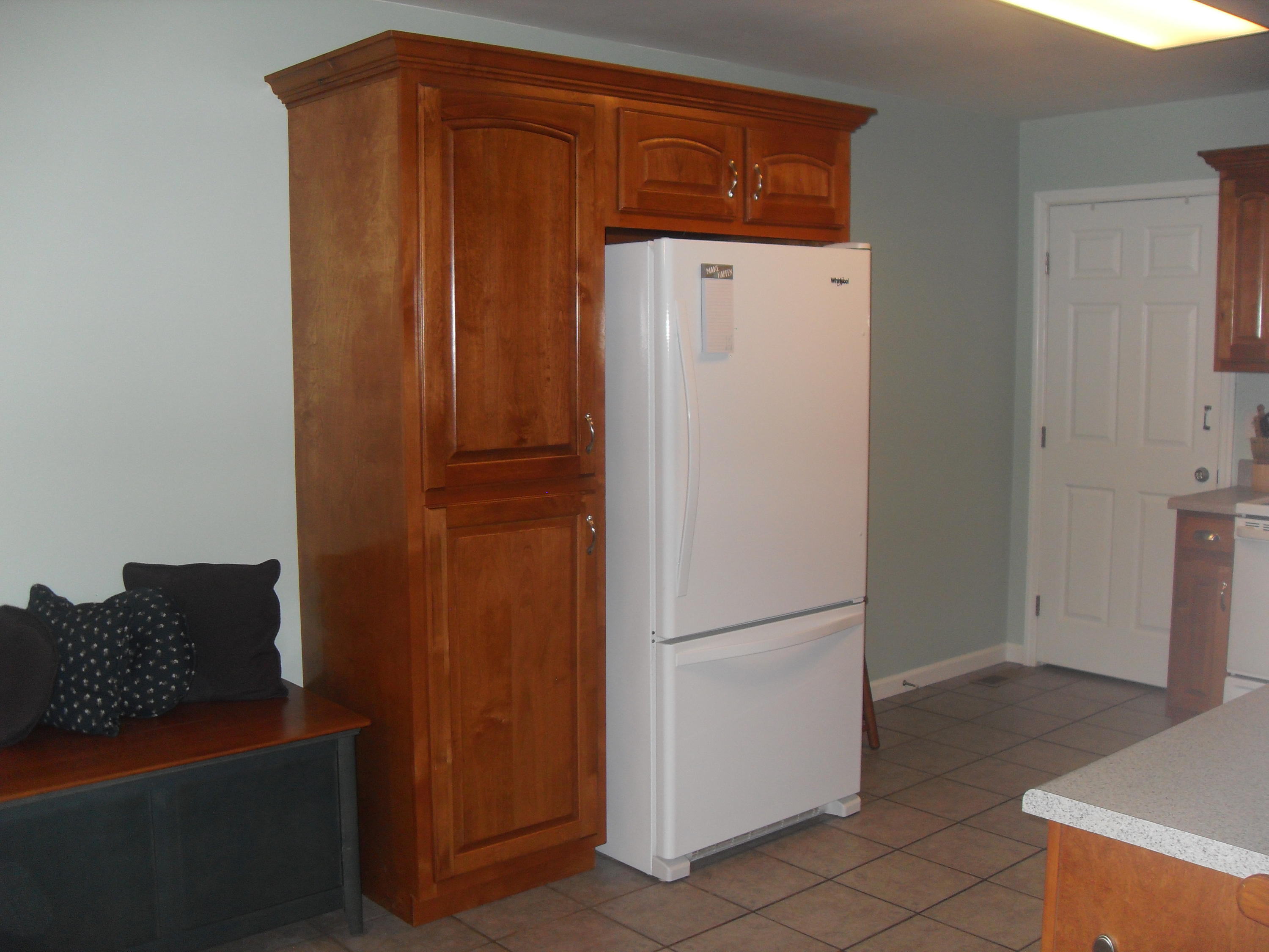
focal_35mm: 34
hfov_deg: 54.0
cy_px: 476
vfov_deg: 41.8
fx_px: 1246
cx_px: 634
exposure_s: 1/45
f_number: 2.8
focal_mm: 6.3
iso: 100
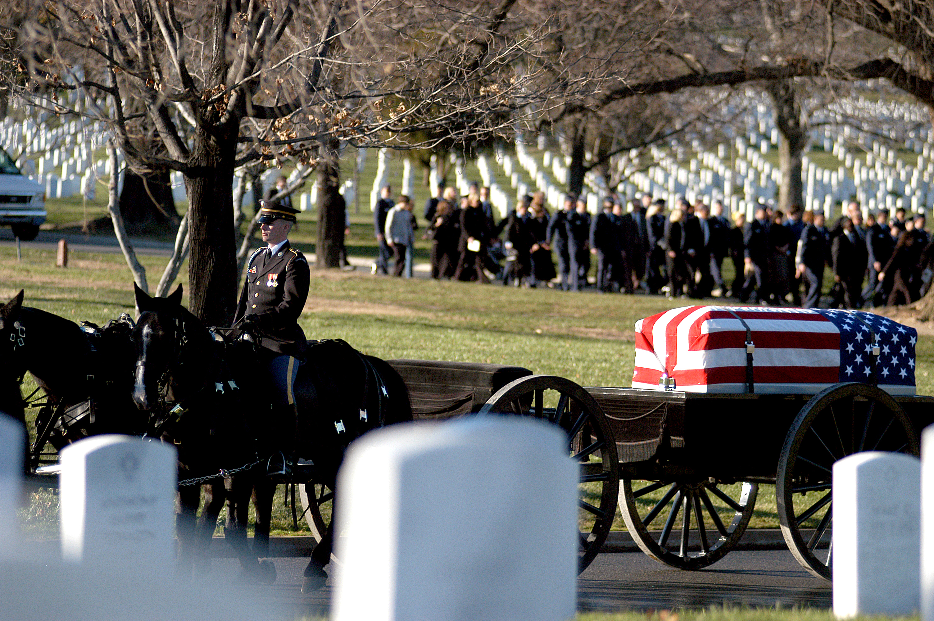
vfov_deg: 6.8
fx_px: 5249
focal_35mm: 202
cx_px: 467
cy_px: 310
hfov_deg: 10.2
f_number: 2.8
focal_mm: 135
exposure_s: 1/4000
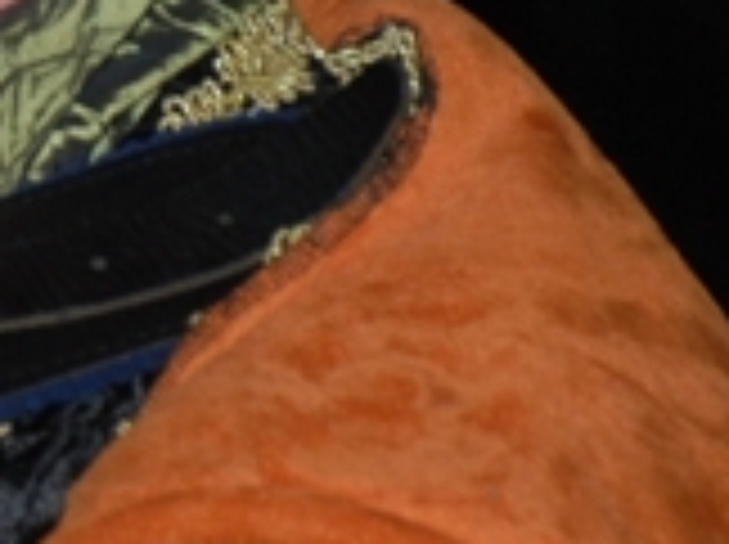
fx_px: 13458
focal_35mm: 640
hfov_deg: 3.1
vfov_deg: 2.3
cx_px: -1130
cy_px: -506
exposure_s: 1/60
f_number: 5.6
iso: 200
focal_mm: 70
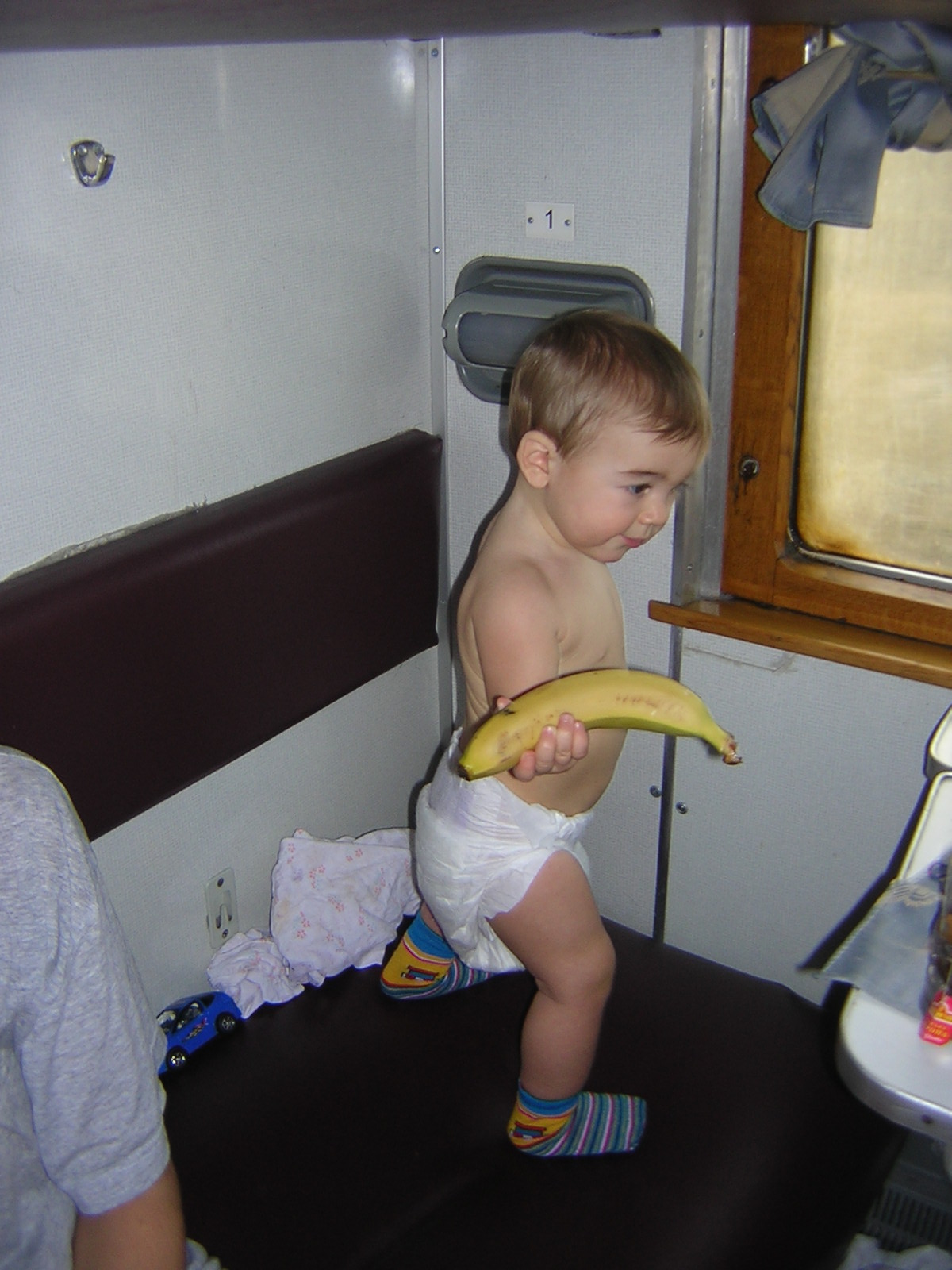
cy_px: 635
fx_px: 1320
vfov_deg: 51.4
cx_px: 476
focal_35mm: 36
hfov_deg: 39.7
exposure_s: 1/60.1
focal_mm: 4.7
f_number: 2.6
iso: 100
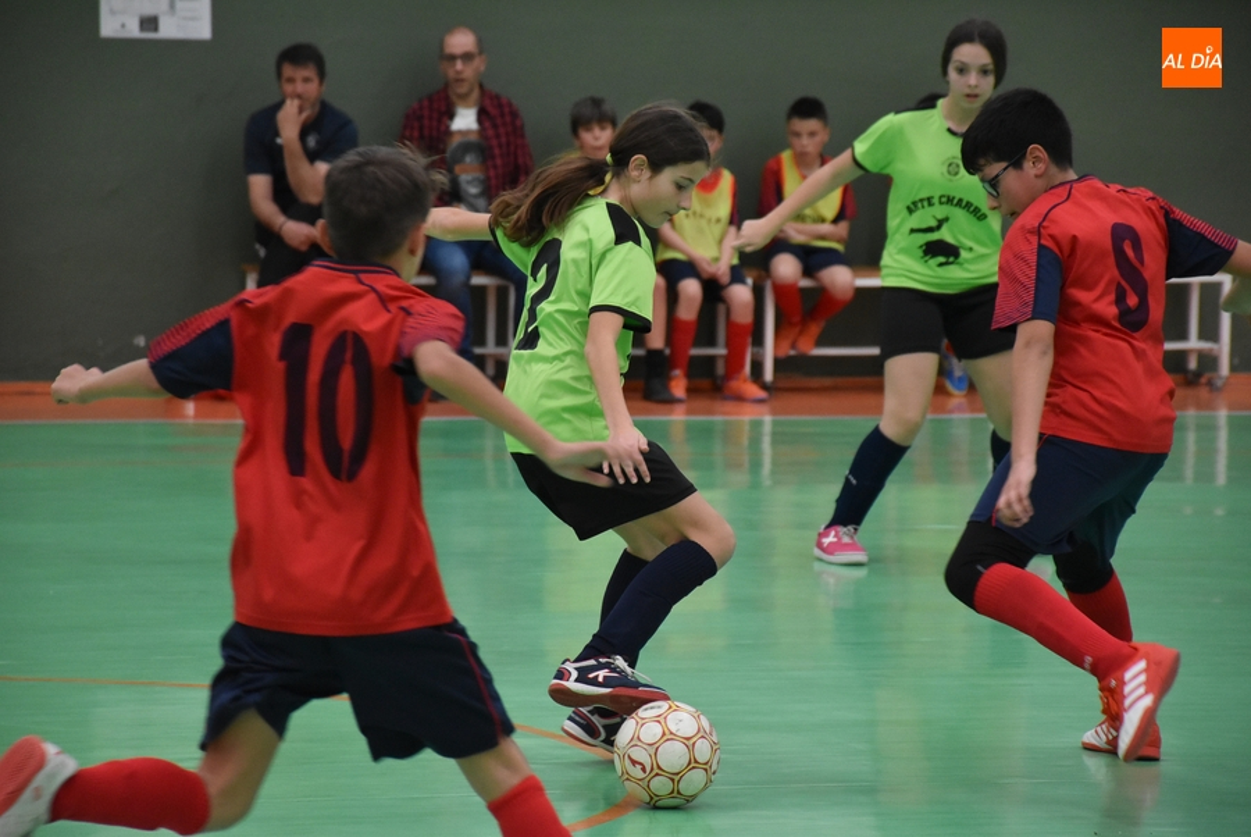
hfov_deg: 11.8
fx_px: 6052
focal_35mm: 174
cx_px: 626
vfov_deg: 7.9
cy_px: 418
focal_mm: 116
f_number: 5.6
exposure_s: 1/400
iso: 3200
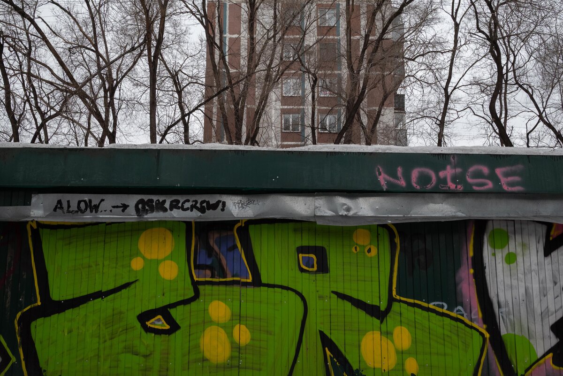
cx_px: 282
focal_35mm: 34
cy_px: 188
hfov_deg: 55.1
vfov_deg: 38.4
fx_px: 540
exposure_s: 1/320
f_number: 11
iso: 900
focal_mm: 34.5
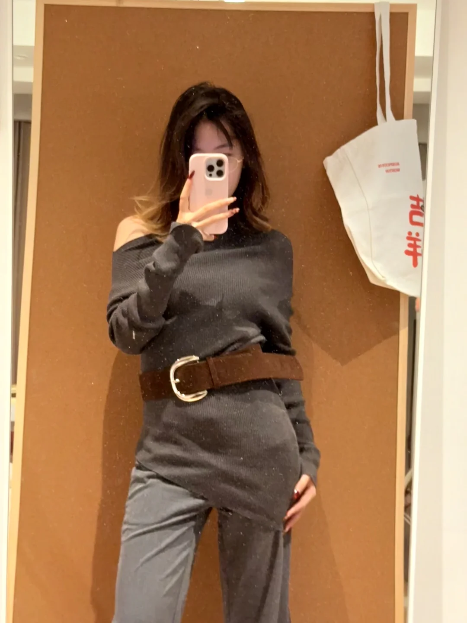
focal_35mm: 48
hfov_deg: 30.3
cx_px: 234
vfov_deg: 39.7
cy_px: 312
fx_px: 863
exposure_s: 1/33
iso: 200
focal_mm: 6.76
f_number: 1.78
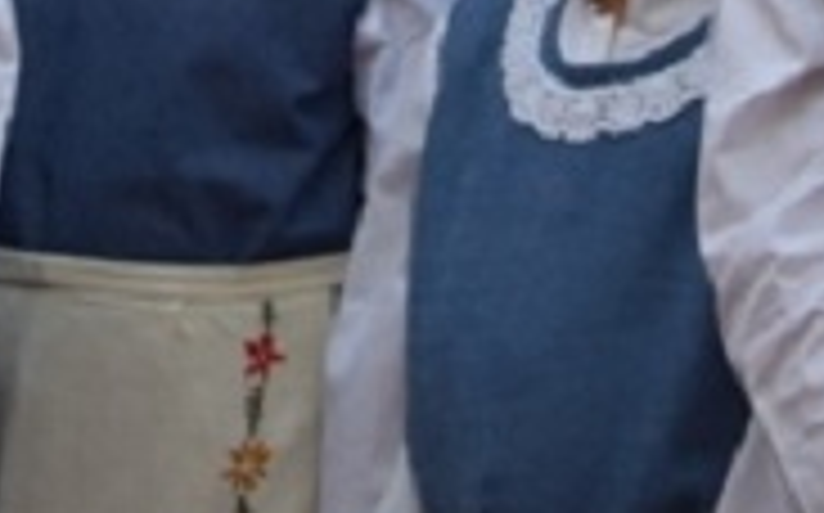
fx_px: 7651
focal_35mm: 341
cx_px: 266
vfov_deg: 3.8
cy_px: -868
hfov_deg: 6.2
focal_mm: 34
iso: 400
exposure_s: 1/160
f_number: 6.3
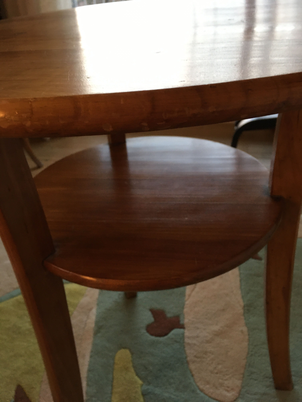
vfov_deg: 61.7
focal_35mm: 29
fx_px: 337
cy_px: 201
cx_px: 151
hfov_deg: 48.2
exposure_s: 1/33
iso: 125
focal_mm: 4.15
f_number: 2.2
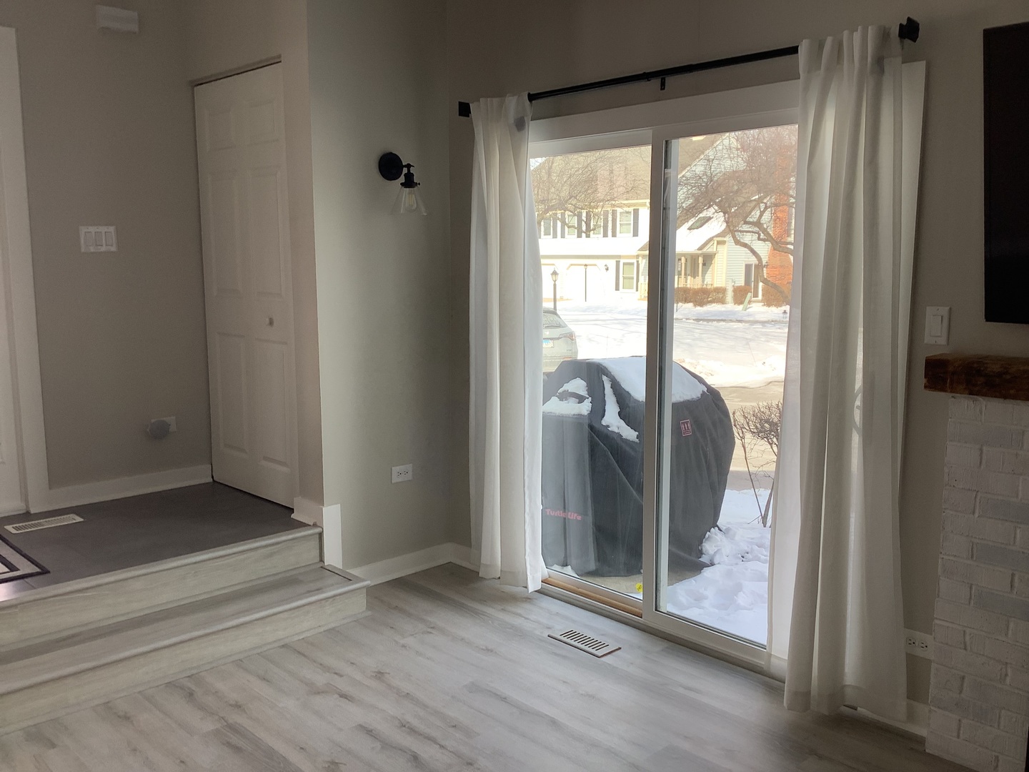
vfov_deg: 45.4
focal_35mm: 31
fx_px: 922
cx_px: 514
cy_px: 386
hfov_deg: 58.4
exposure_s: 1/120
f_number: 2.4
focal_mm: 3.3
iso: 32
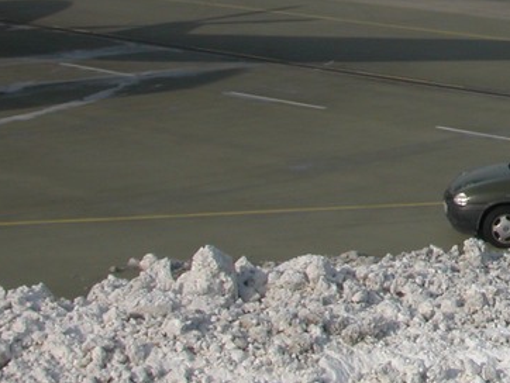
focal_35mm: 116
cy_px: -34
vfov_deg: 12.6
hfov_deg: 15.6
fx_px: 1710
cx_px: 773
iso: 100
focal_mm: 8.9
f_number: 7.1
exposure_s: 1/545
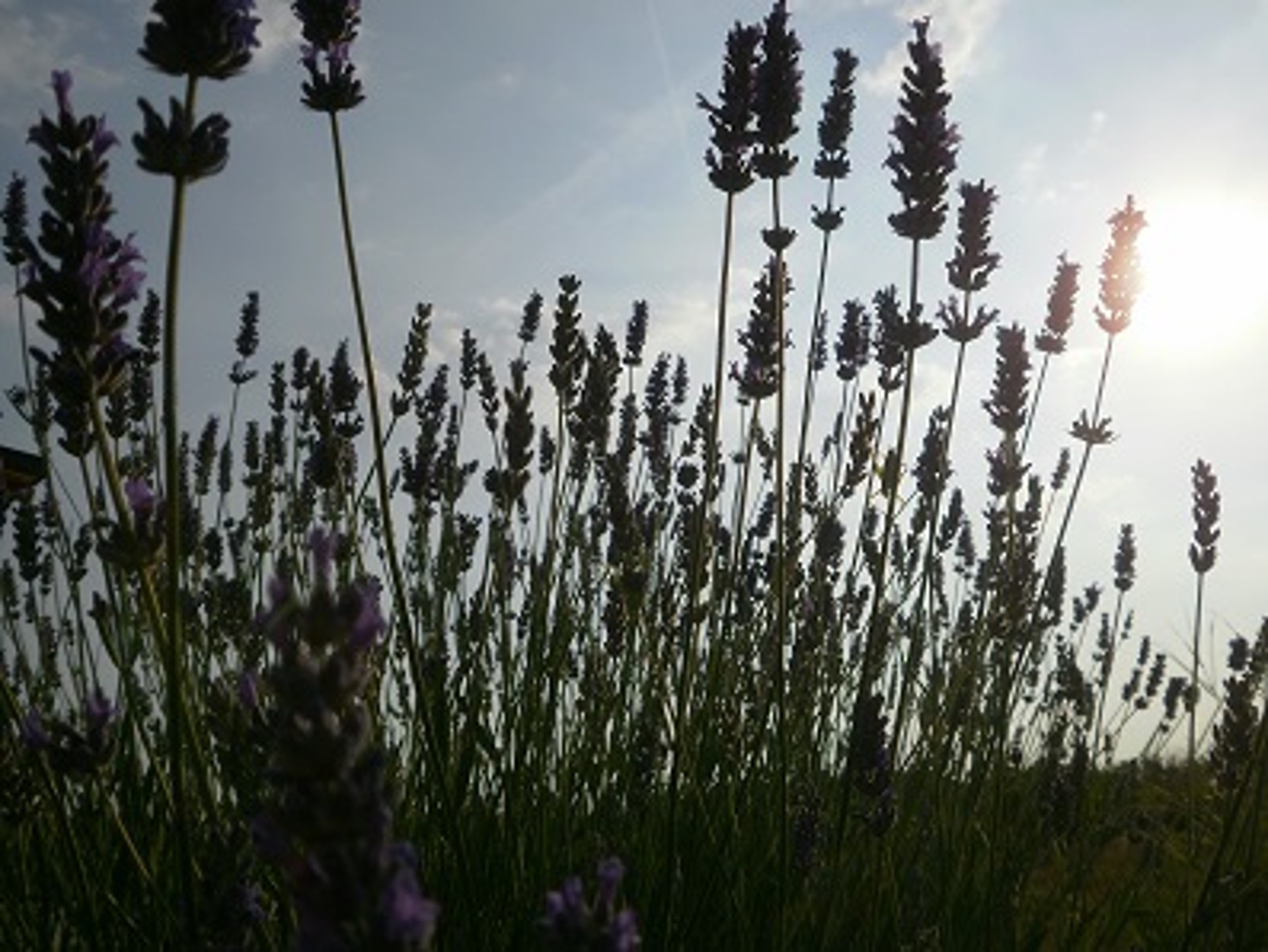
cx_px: 634
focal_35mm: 31
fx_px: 1136
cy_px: 476
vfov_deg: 45.5
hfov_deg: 58.3
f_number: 8.5
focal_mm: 5.45
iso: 100
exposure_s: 1/1000
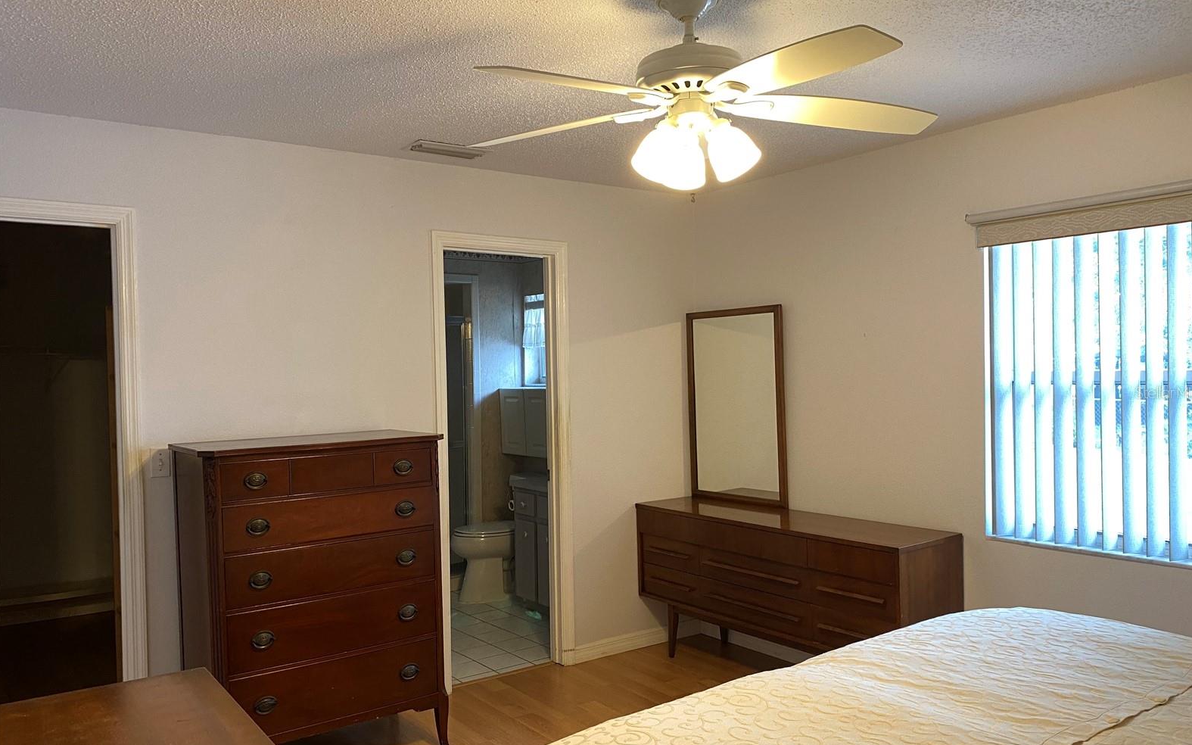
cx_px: 601
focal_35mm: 28
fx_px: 910
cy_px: 392
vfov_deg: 44.5
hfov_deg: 66.5
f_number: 1.8
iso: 100
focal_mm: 4.25
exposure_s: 1/60
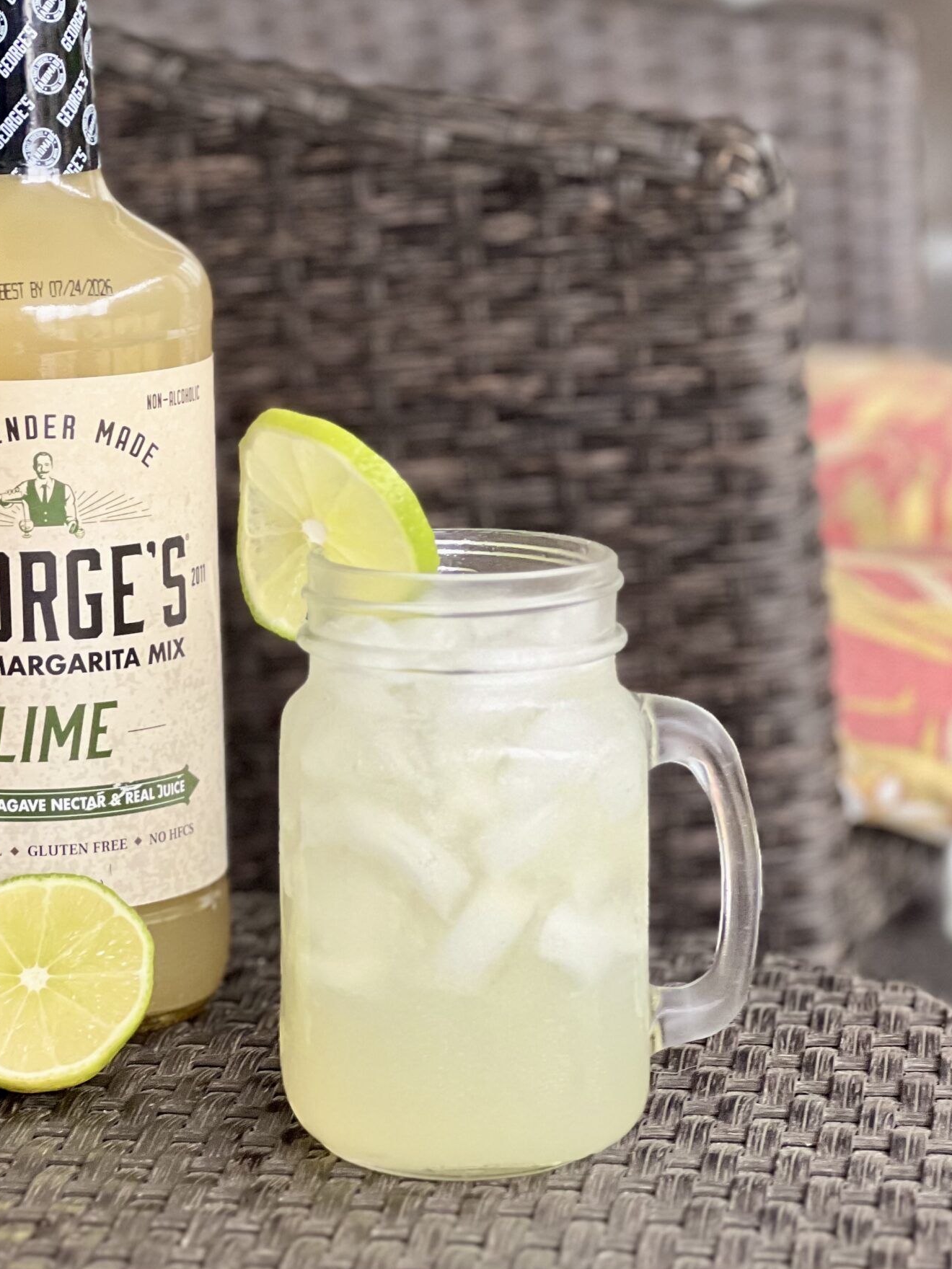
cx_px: 281
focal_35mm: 112
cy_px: 424
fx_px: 4107
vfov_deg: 17.5
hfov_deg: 13.2
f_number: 2.8
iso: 250
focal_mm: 9
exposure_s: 1/86
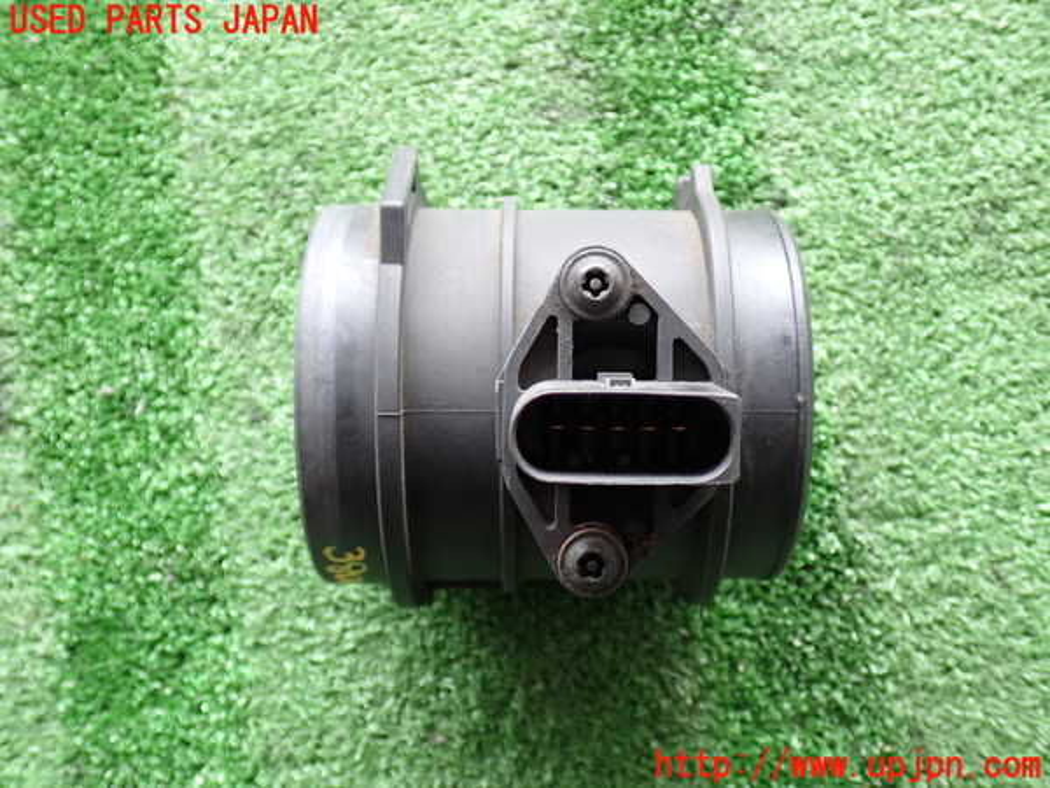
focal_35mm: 36
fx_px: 1092
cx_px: 525
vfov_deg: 39.7
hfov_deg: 51.4
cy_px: 394
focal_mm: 6.37
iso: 200
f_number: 2.5
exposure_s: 1/40
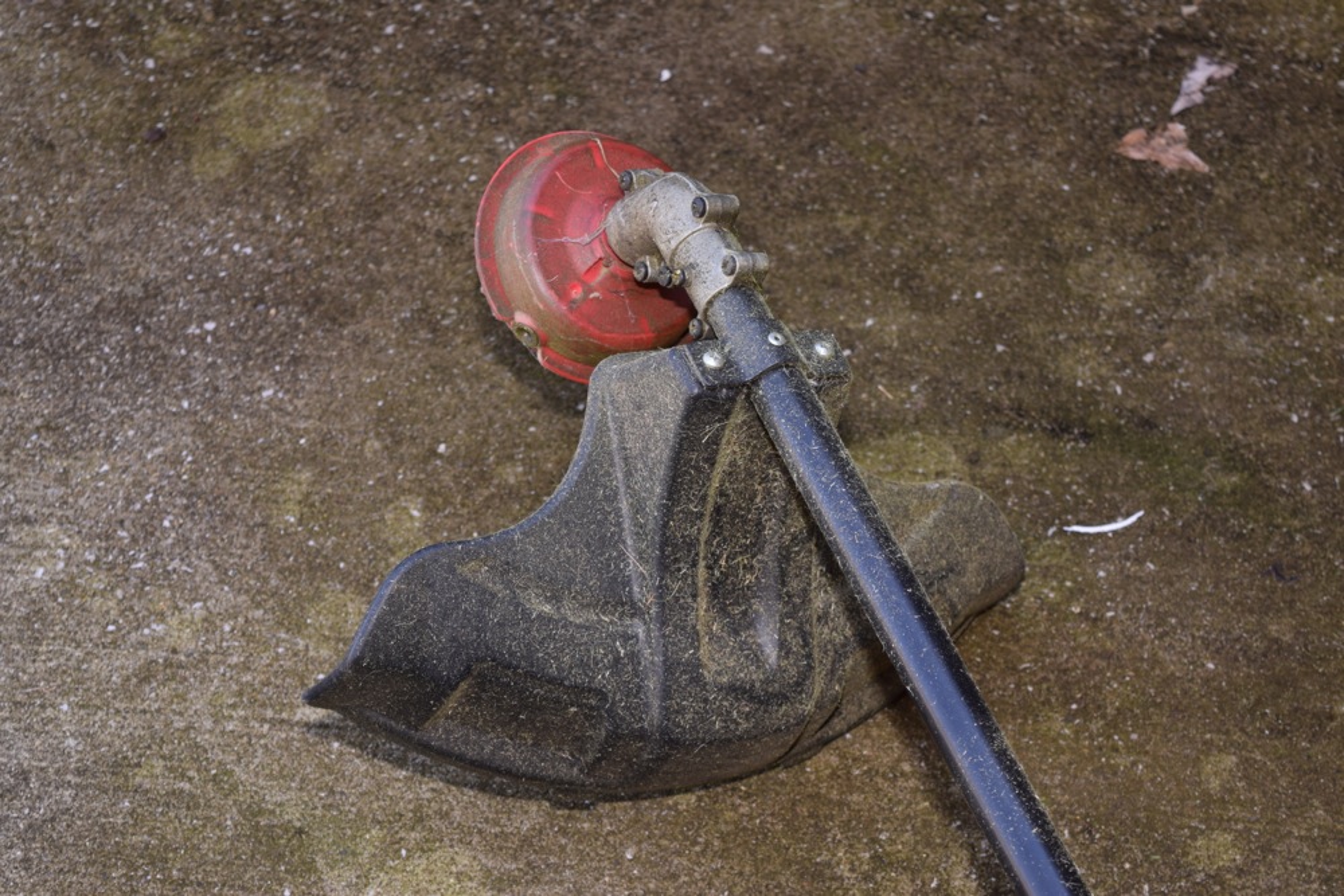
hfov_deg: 24.6
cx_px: 672
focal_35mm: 82
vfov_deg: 16.6
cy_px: 448
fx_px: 3080
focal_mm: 55
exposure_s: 1/60
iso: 200
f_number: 6.3
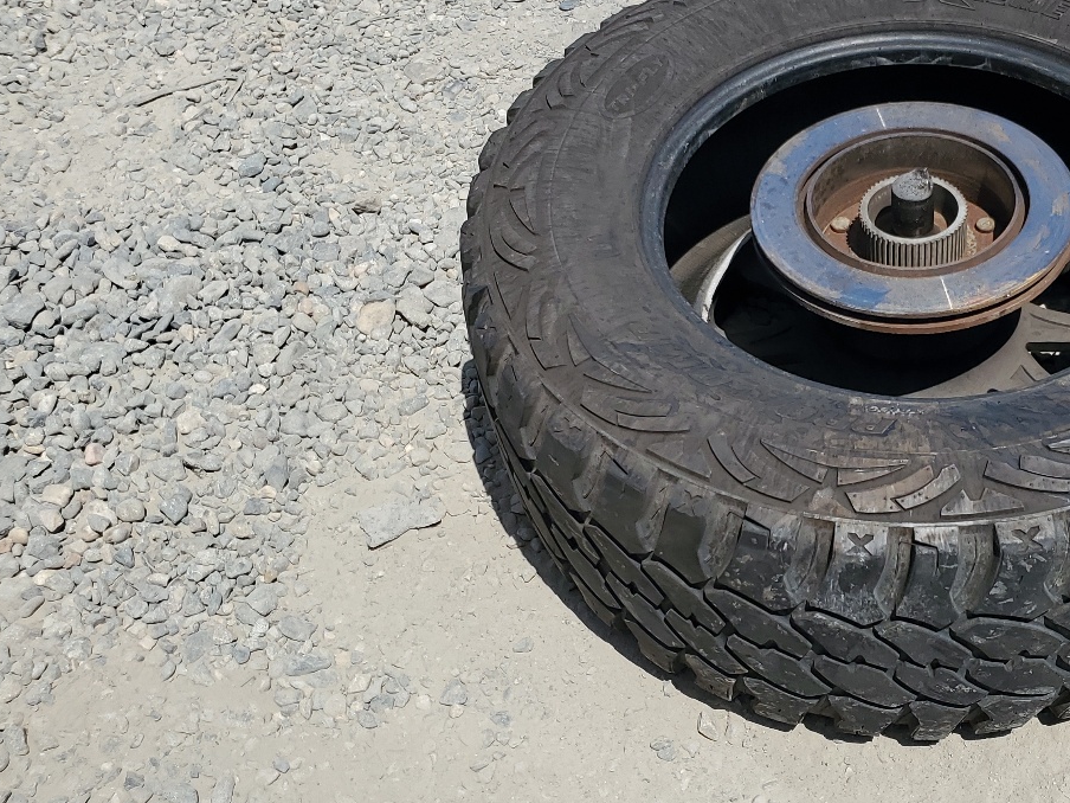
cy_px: 387
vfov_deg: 31.5
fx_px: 1422
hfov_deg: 39.7
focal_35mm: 46
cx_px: 844
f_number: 1.5
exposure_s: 1/3333
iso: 50
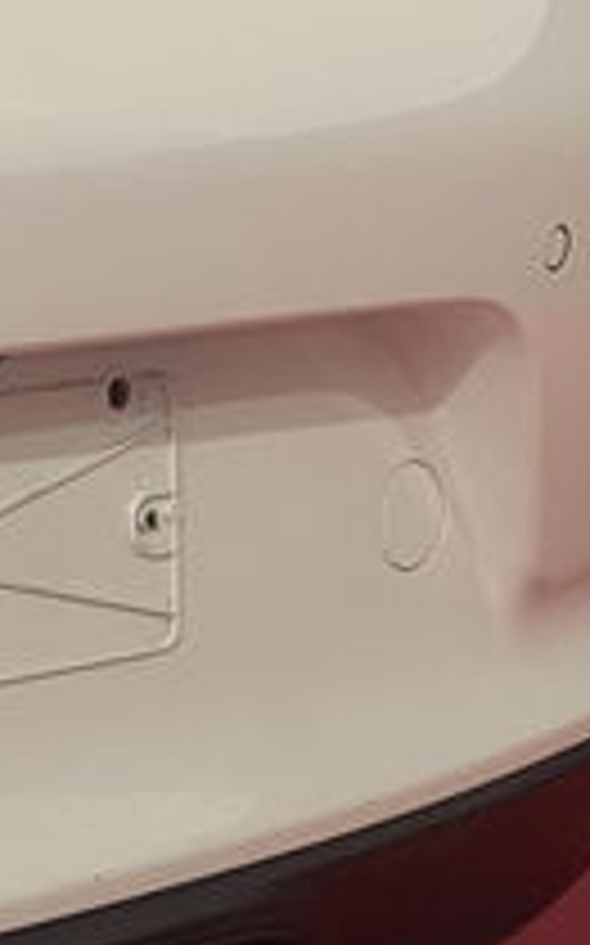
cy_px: 576
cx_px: -518
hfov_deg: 11.8
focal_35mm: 101
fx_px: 2602
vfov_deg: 20.6
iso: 200
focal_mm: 4.25
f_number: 1.8
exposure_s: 1/50
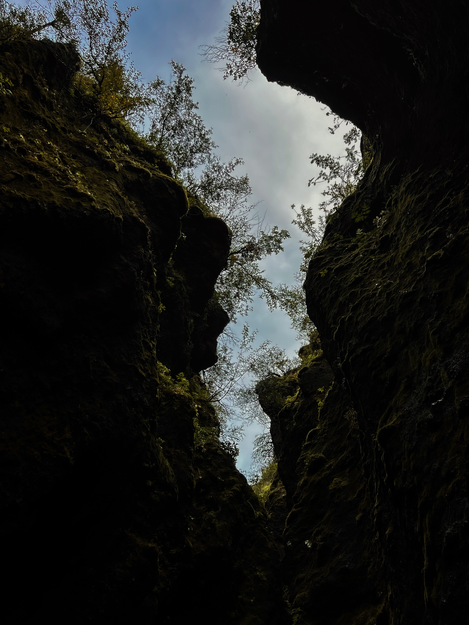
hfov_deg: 53.1
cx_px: 234
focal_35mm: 26
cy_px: 312
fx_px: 470
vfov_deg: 67.3
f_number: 1.5
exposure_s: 1/1150
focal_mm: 5.7
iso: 50
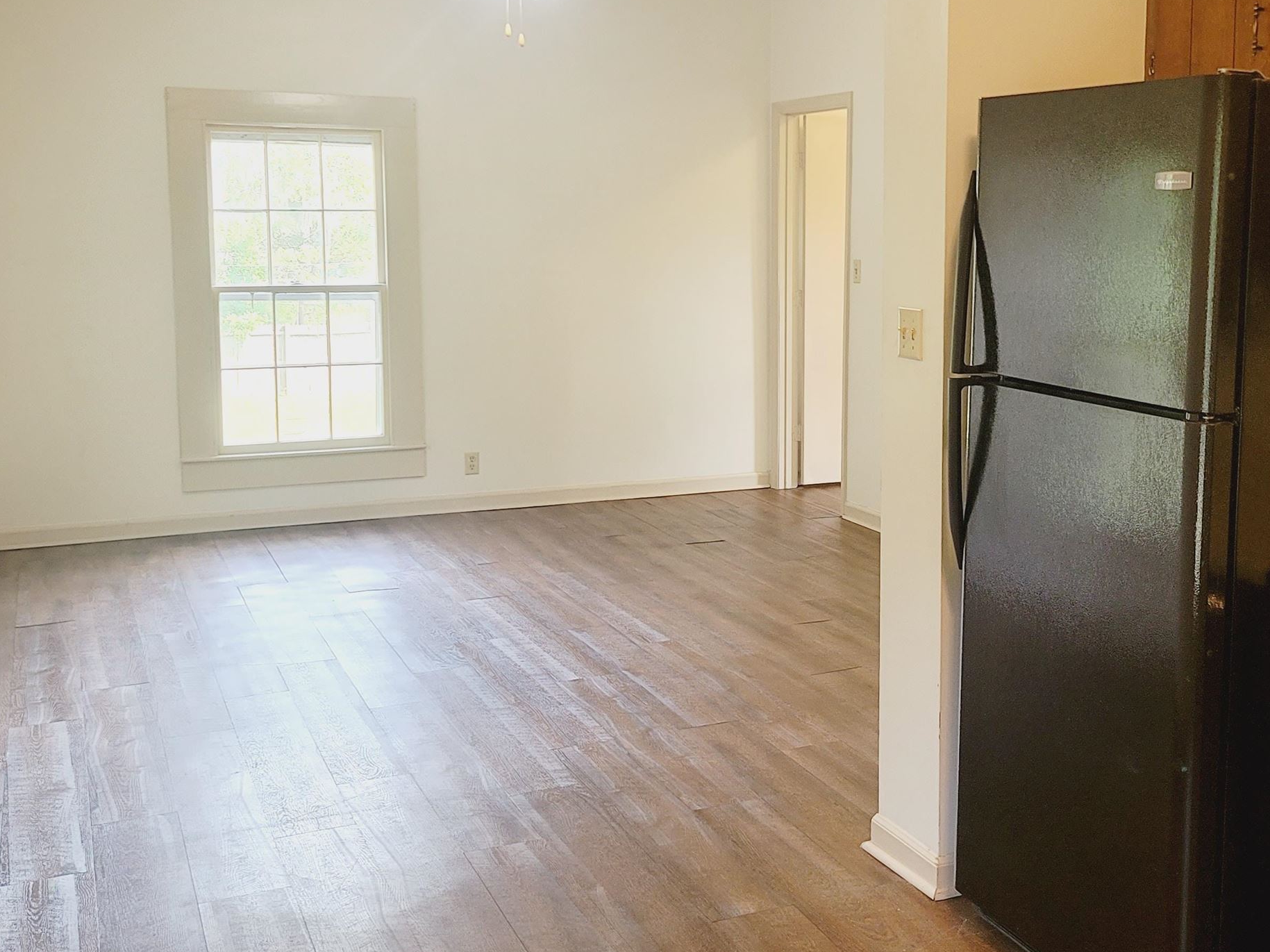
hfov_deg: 44.3
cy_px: 379
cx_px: 819
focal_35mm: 42
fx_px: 1541
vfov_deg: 34.2
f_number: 1.8
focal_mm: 7
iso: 250
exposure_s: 1/120
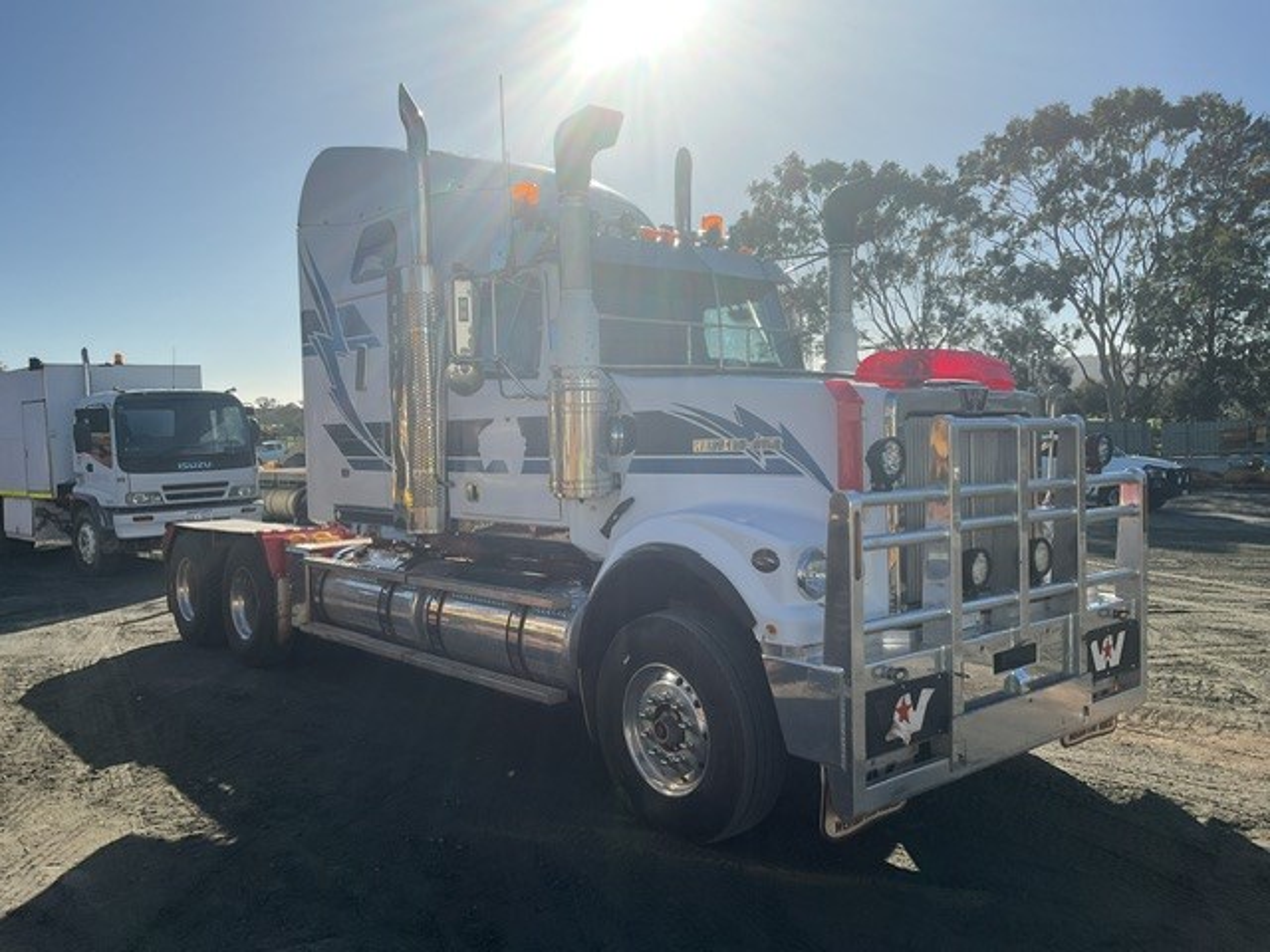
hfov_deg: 61.7
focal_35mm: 29
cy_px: 476
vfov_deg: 48.2
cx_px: 635
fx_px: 1064
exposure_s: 1/3125
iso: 16
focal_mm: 3
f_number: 1.8
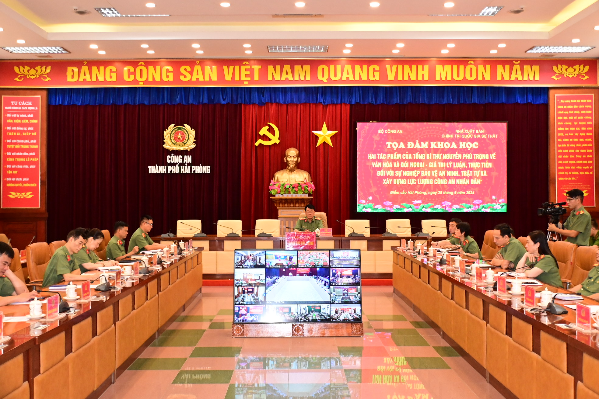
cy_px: 200
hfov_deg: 48.5
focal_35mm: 40
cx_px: 300
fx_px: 666
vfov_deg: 33.4
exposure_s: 1/200
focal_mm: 27
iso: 3200
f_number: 4
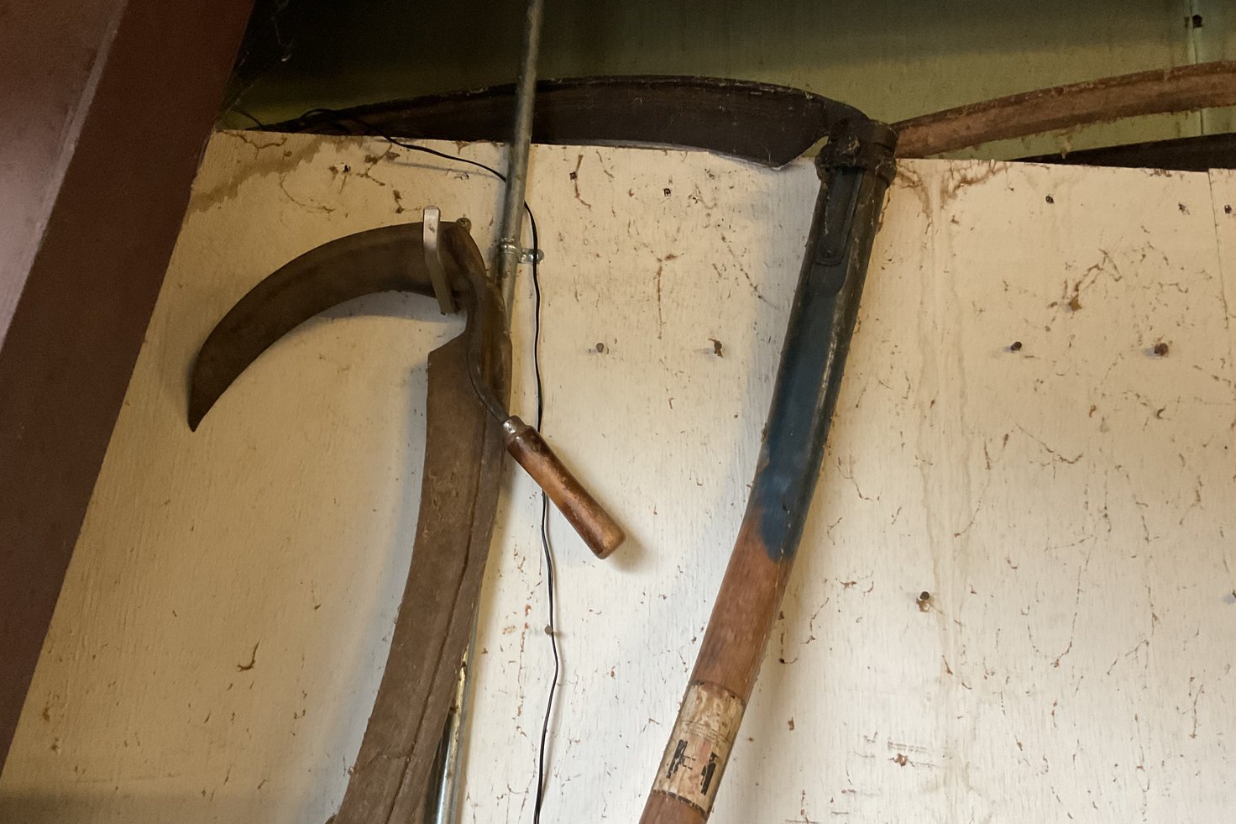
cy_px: 416
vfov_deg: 42.3
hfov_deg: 60.3
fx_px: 1064
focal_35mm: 31
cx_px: 616
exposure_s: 1/40
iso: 250
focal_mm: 3
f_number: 1.8
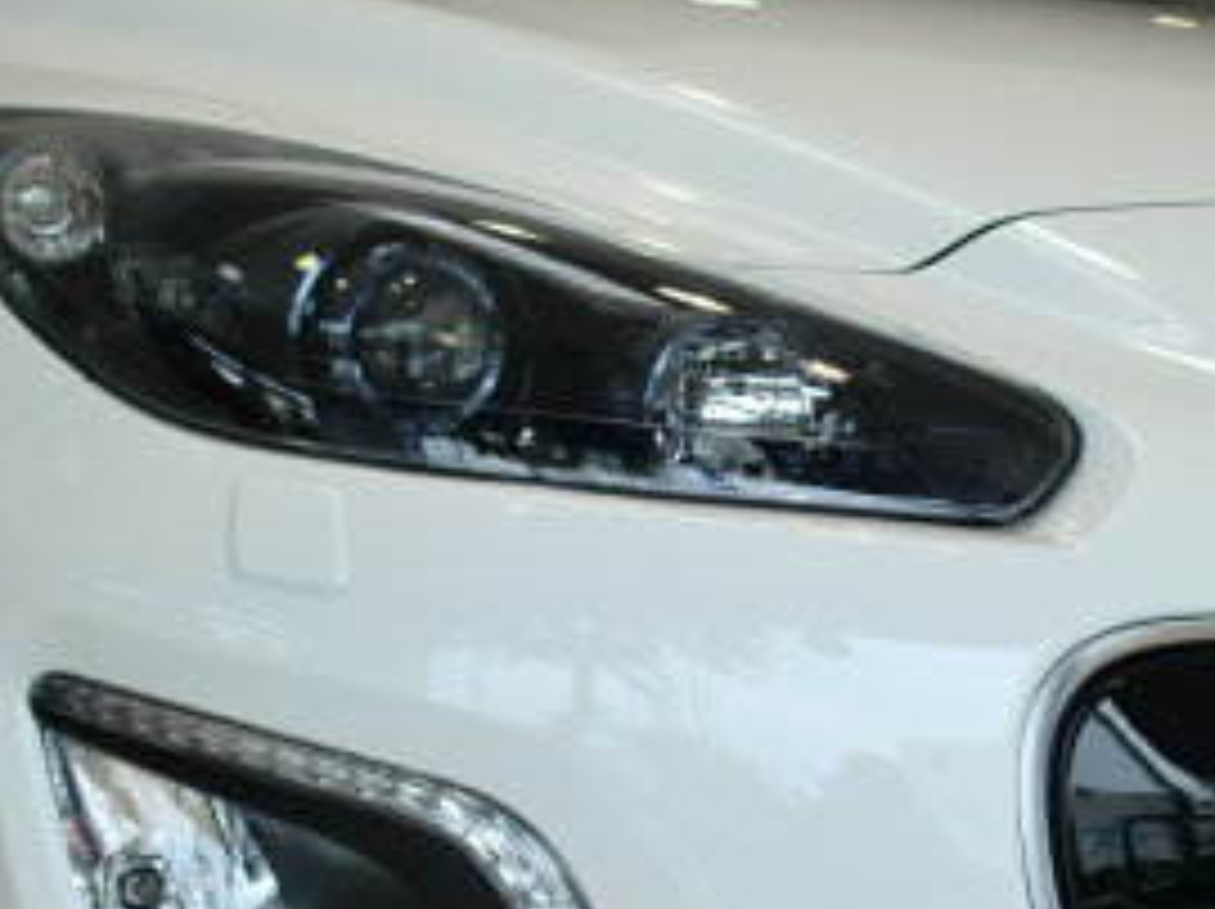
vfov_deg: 17.7
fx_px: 2911
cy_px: 495
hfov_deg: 23.5
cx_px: 788
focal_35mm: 83
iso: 64
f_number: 3.1
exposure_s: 1/200
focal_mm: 6.3
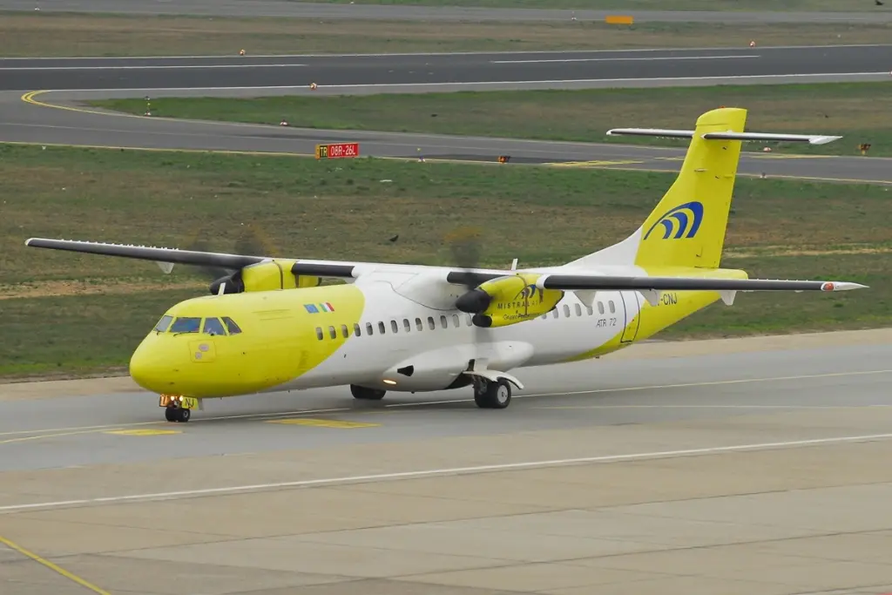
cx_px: 446
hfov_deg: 7.0
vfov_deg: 4.7
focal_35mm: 292
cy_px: 298
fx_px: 7248
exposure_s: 1/125
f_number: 5.6
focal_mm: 195
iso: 400
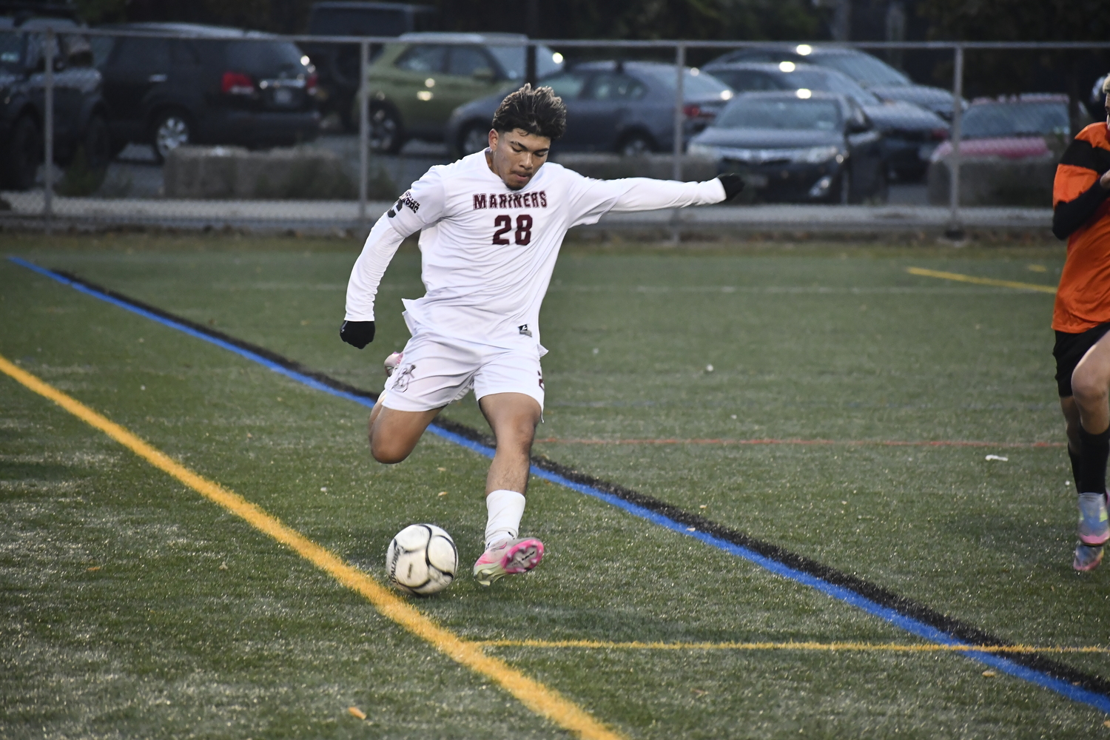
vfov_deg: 4.8
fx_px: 8787
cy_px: 370
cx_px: 555
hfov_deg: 7.2
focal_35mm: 285
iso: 3200
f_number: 5.3
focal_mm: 190
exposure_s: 1/320
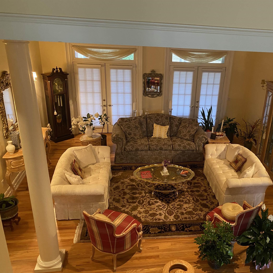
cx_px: 173
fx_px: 277
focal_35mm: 31
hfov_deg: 51.9
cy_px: 138
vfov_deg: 52.5
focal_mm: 4.25
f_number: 1.8
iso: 400
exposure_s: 1/40
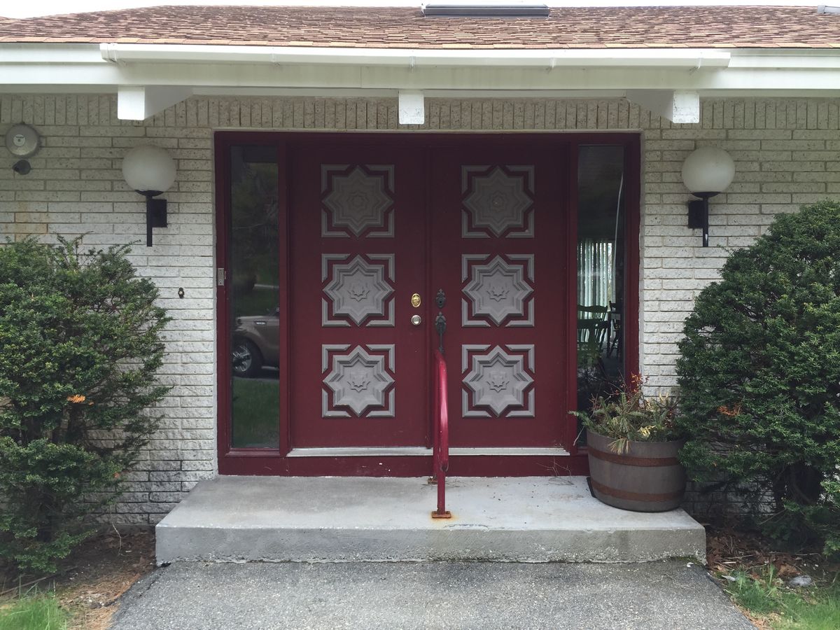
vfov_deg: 48.2
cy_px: 315
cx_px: 420
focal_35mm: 29
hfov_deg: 61.7
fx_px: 704
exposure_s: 1/202
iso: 32
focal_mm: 4.15
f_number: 2.2
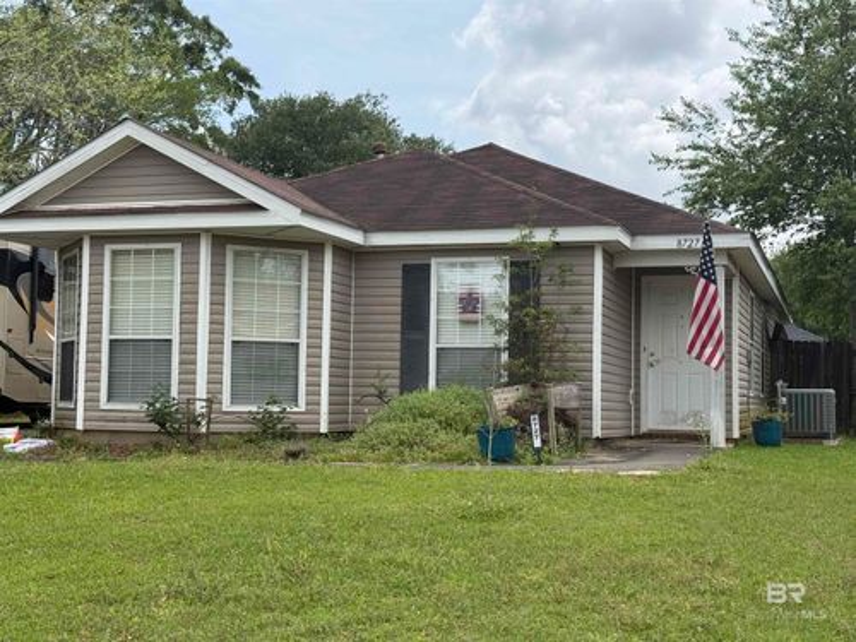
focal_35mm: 48
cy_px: 321
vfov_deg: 30.3
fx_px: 1187
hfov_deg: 39.7
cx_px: 428
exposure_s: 1/4098
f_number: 1.78
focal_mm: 6.76
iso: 80
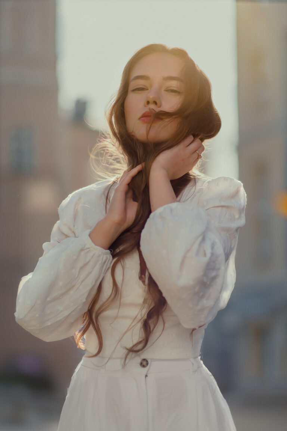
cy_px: 216
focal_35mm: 84
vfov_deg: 24.2
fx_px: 1004
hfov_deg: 16.3
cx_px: 144
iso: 100
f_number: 1.2
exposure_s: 1/8000
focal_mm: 56
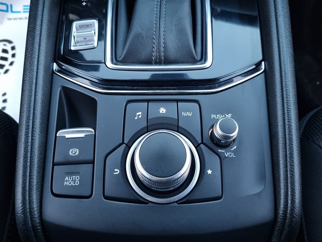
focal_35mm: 26
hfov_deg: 67.3
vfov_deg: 53.1
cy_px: 121
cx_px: 161
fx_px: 242
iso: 640
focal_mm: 5.4
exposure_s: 1/50
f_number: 1.8
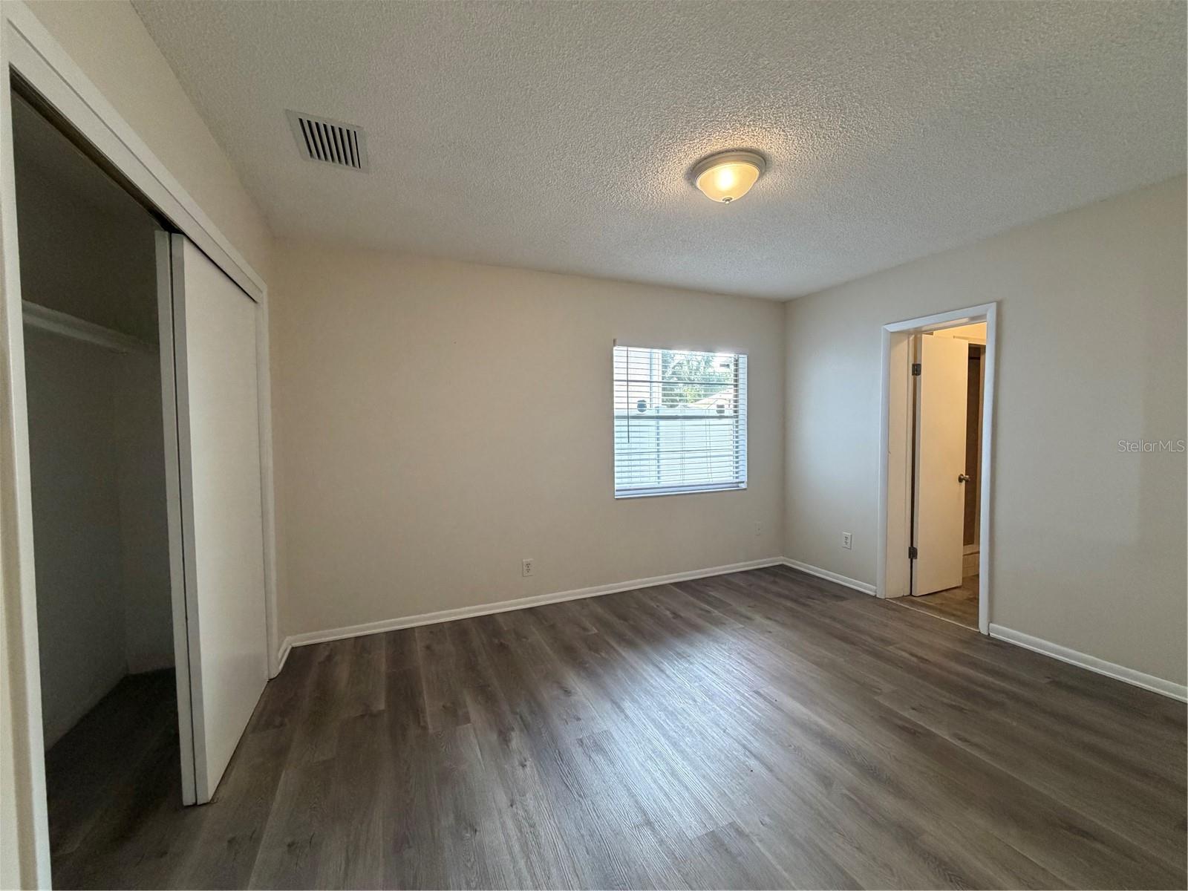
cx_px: 594
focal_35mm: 14
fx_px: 480
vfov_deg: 85.7
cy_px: 446
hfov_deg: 102.1
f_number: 2.2
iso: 250
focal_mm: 2.22
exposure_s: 1/60
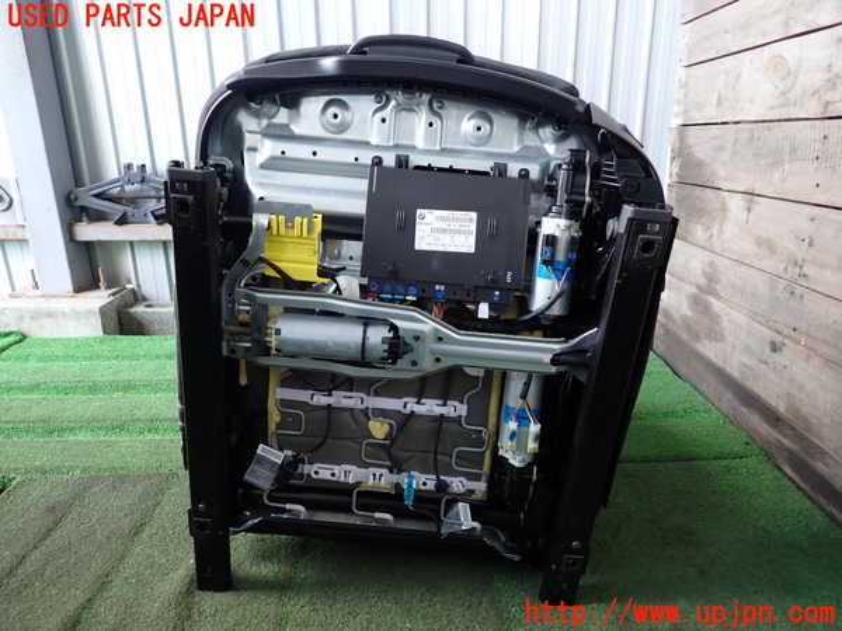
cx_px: 421
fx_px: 608
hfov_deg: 69.4
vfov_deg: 54.9
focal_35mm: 25
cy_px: 316
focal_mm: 4.5
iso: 125
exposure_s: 1/60
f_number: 2
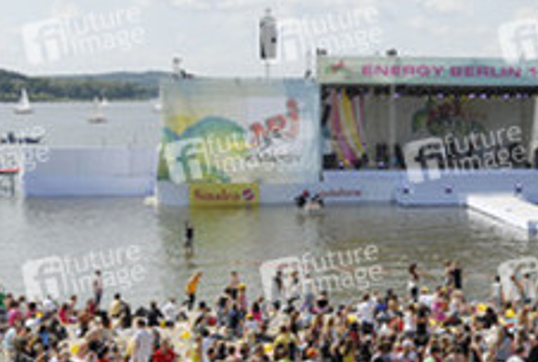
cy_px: 214
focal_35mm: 95
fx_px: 1423
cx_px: 493
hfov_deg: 20.9
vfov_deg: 14.5
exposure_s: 1/500
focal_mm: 32
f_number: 11
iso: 320
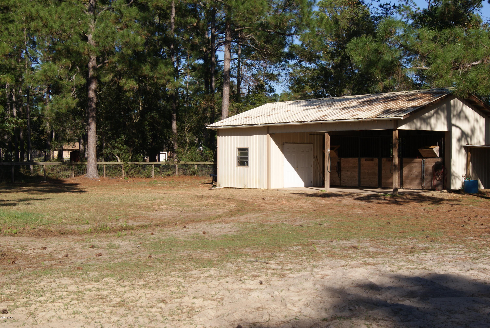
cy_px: 164
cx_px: 245
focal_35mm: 52
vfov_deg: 25.8
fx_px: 715
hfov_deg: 37.8
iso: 100
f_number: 13
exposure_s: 1/125
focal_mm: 35
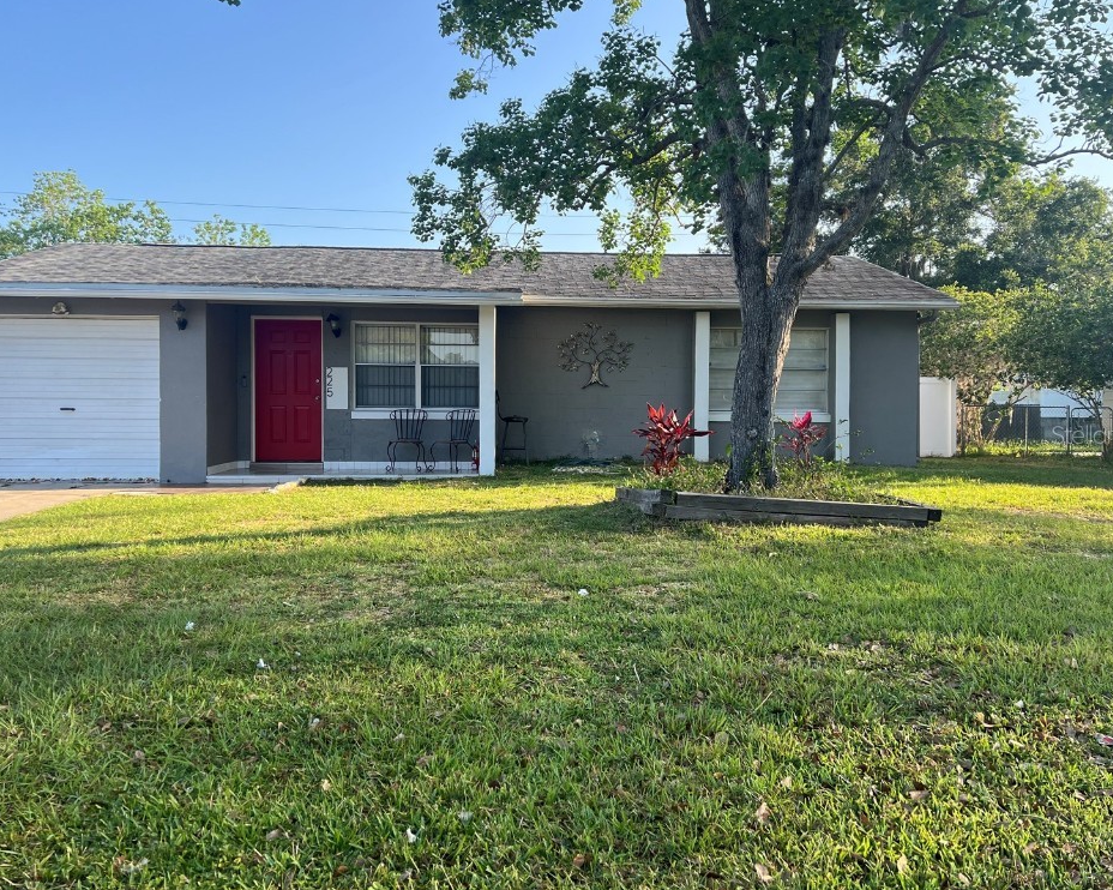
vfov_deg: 51.5
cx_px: 551
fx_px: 922
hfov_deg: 62.2
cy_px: 434
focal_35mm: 28
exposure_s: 1/932
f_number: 1.5
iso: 50
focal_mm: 5.7
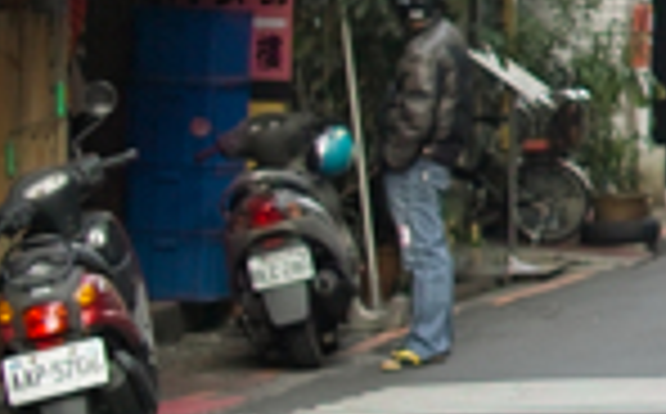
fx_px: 5256
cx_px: 1944
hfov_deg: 6.6
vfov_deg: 4.5
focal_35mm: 290
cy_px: -76
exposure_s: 1/100
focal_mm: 24.2
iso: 100
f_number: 2.8
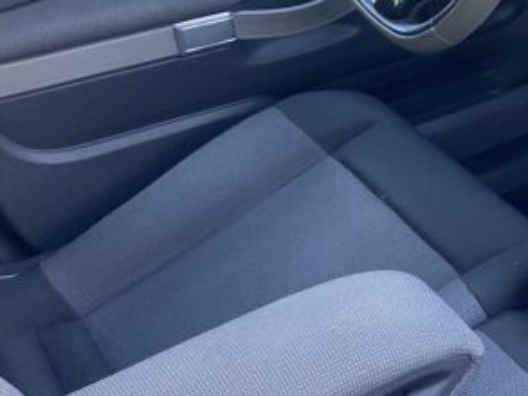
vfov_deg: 20.5
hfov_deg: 23.8
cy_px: 92
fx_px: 1083
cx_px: 703
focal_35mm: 71
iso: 100
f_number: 1.8
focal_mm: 4.25
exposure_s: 1/121
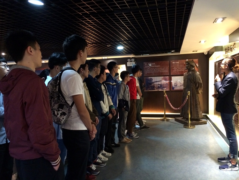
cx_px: 120
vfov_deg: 48.2
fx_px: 200
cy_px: 90
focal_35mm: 29
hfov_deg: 61.7
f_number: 2.2
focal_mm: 4.15
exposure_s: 1/17
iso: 320
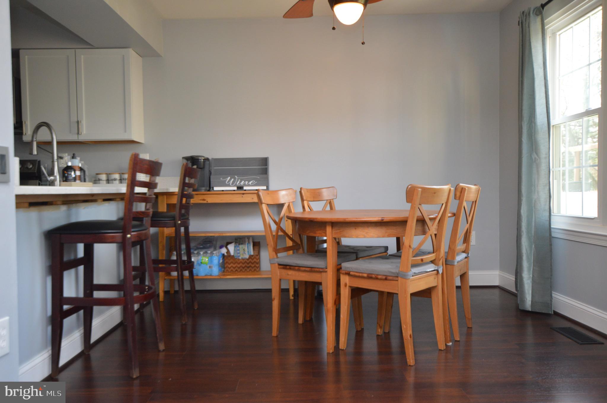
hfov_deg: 62.0
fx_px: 505
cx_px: 304
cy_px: 202
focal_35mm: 30
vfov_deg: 43.5
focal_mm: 20
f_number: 3.5
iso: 640
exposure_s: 1/60
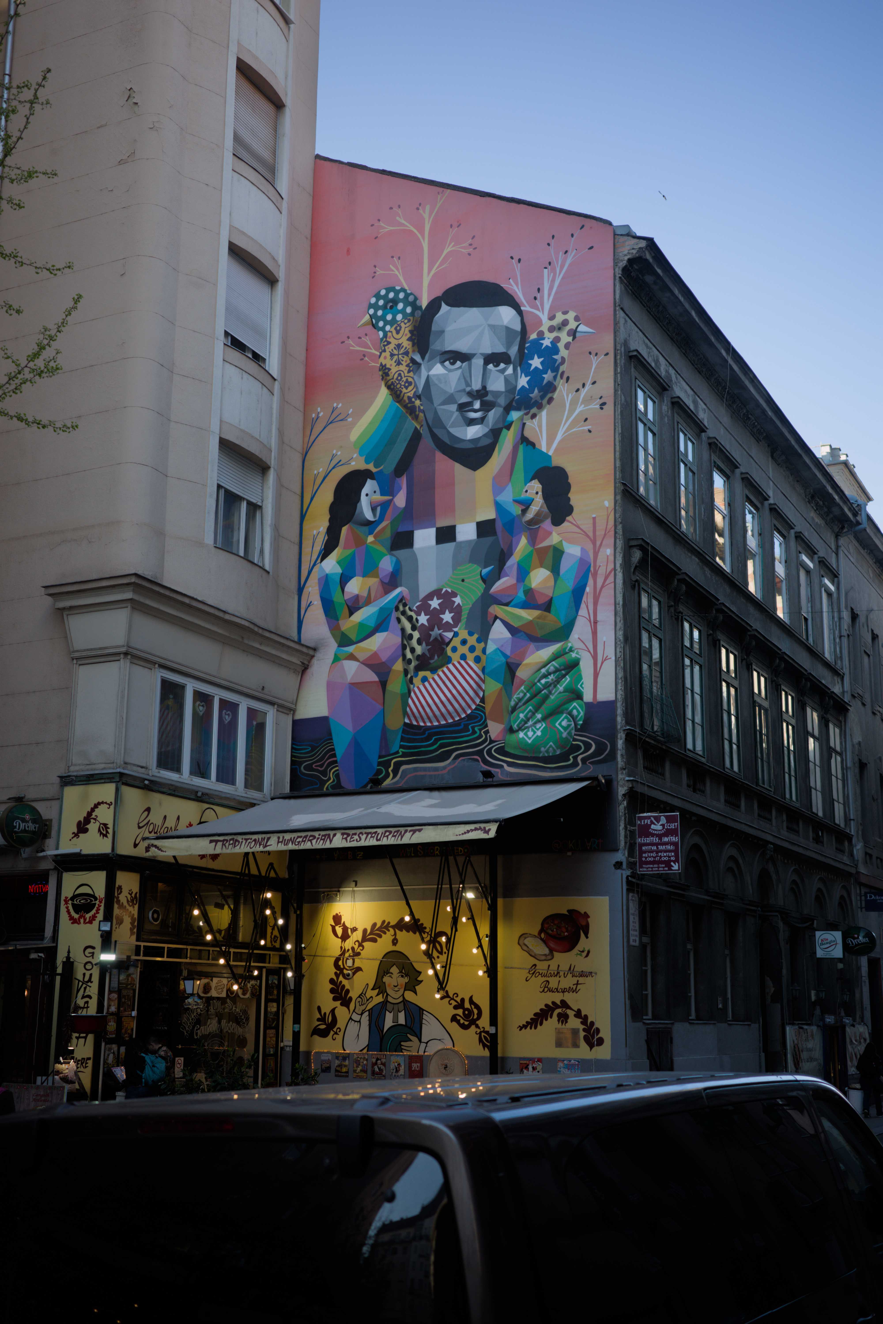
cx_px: 442
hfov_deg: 33.4
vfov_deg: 48.5
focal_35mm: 40
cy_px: 662
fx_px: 1472
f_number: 2.8
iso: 100
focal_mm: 26
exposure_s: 1/200
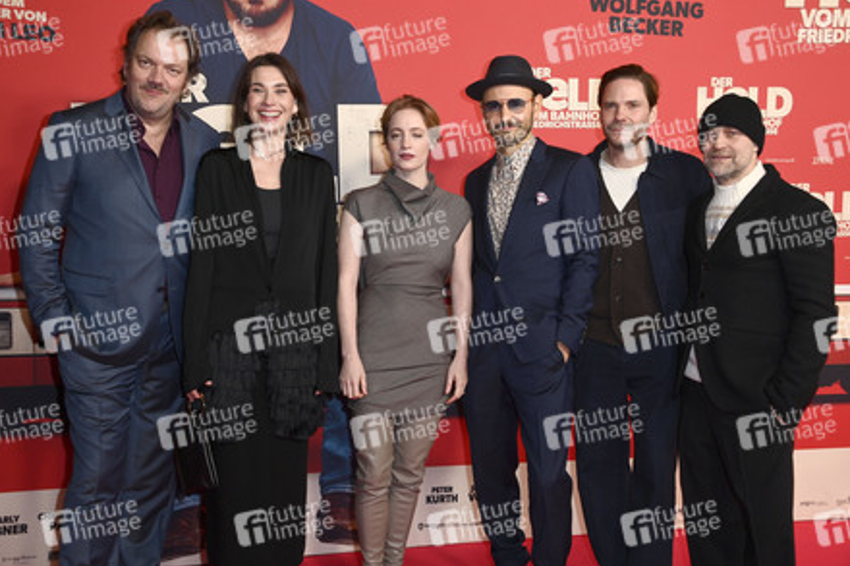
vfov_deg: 32.6
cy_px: 282
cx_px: 426
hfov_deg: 47.4
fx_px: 968
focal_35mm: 41
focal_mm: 40
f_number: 5.6
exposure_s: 1/250
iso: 800
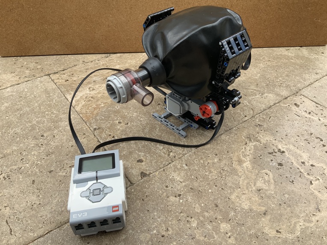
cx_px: 164
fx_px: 274
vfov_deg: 48.2
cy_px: 122
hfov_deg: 61.7
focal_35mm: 29
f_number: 1.8
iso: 16
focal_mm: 3
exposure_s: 1/415
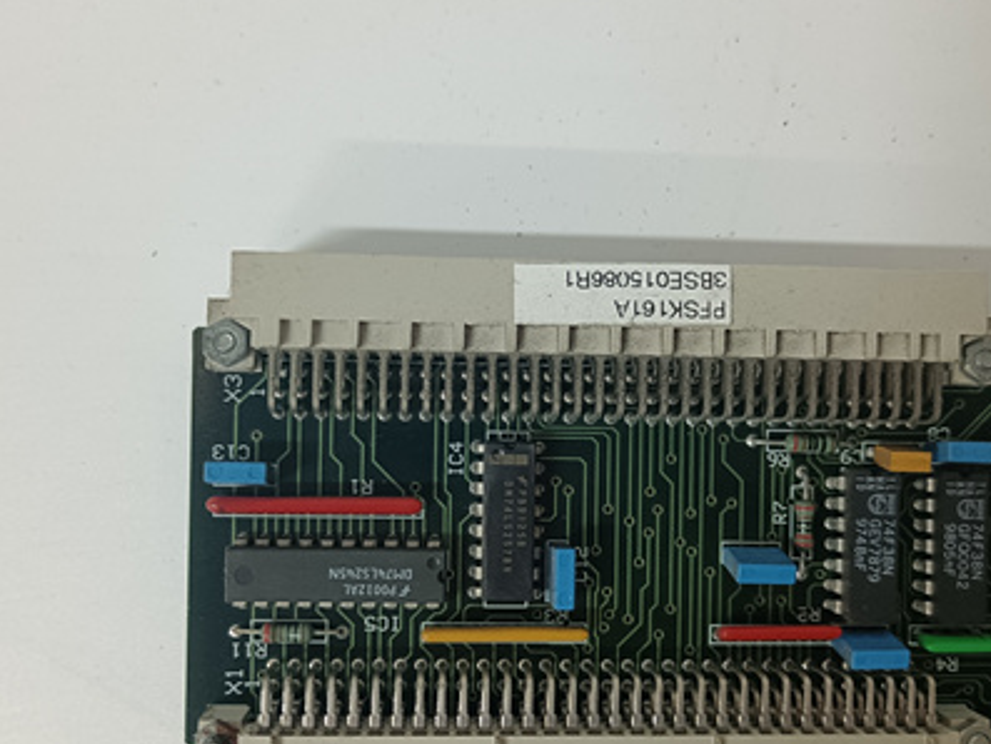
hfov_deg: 53.9
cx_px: 484
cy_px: 431
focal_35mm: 34
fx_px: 974
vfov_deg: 41.7
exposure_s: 1/100
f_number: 1.9
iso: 1812
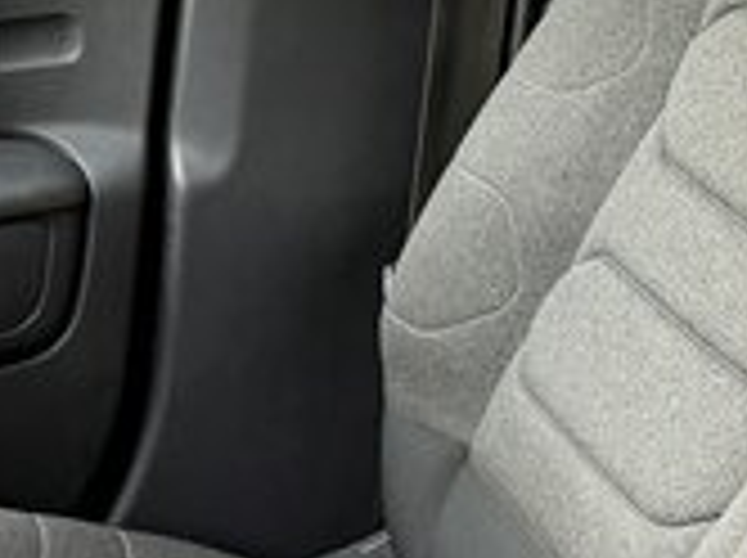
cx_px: 230
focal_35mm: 116
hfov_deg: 16.9
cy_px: 657
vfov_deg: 12.5
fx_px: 2500
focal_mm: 6.76
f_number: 1.78
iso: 200
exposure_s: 1/91
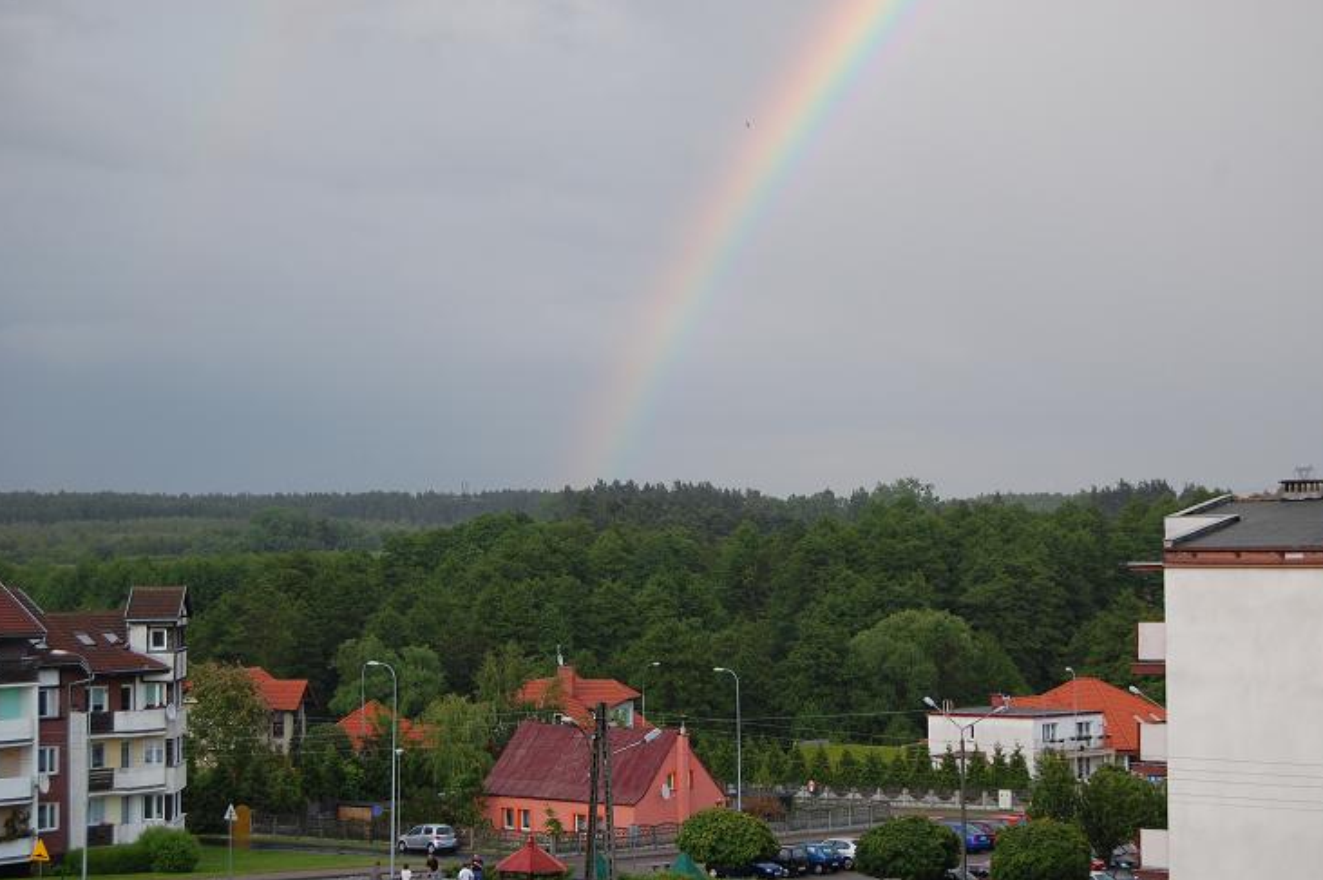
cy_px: 438
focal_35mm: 71
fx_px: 2607
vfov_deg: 19.2
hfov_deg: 28.5
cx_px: 670
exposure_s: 1/200
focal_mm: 46
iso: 200
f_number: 7.1
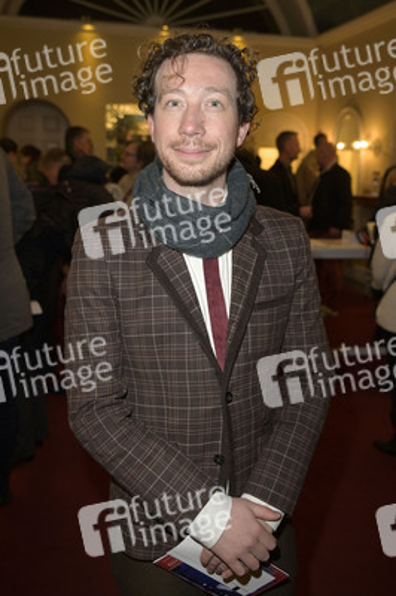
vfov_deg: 55.8
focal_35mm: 34
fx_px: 562
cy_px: 298
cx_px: 198
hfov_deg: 38.8
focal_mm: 34
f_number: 4
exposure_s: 1/200
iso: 2000
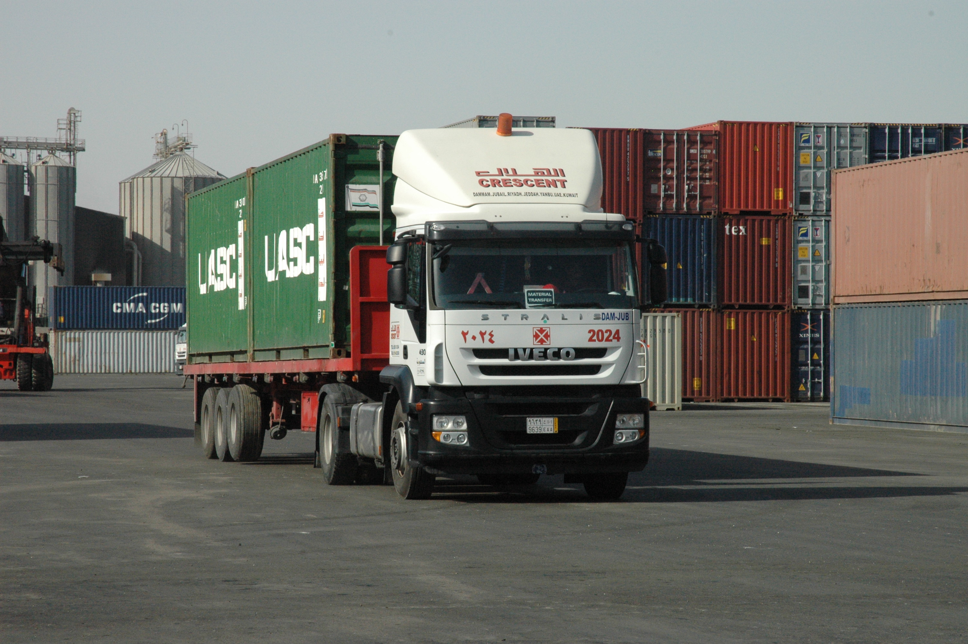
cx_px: 484
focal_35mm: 117
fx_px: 3143
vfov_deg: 11.7
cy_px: 322
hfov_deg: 17.5
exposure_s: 1/800
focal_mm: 78
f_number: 14
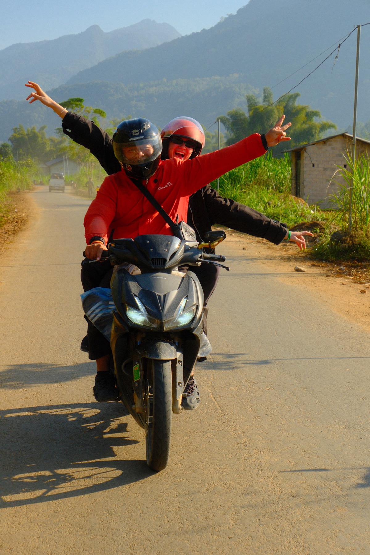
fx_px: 1048
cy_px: 278
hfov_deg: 20.0
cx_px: 185
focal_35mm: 68
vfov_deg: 29.7
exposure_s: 1/2400
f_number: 5.6
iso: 1250
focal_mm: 45
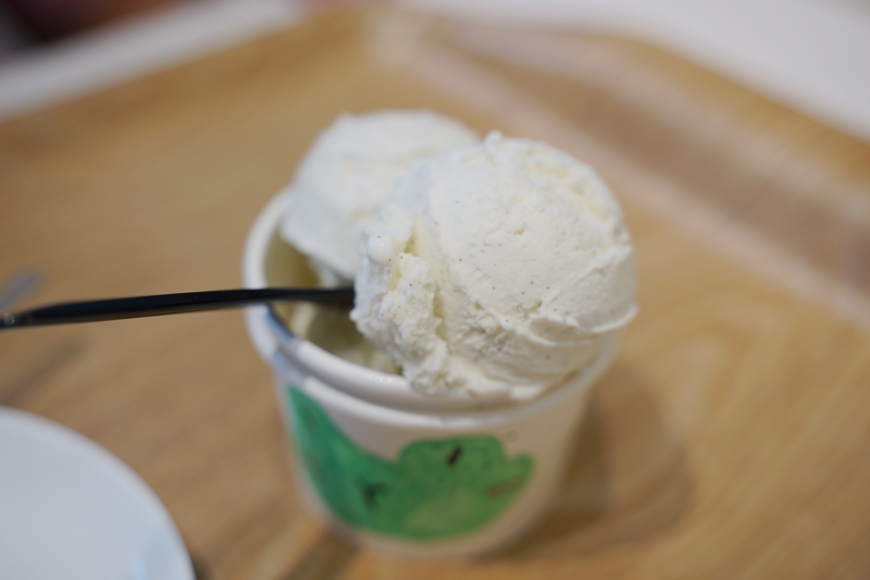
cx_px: 435
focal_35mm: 49
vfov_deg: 27.5
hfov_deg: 40.3
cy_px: 290
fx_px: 1184
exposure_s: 1/60
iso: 320
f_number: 4
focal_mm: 49
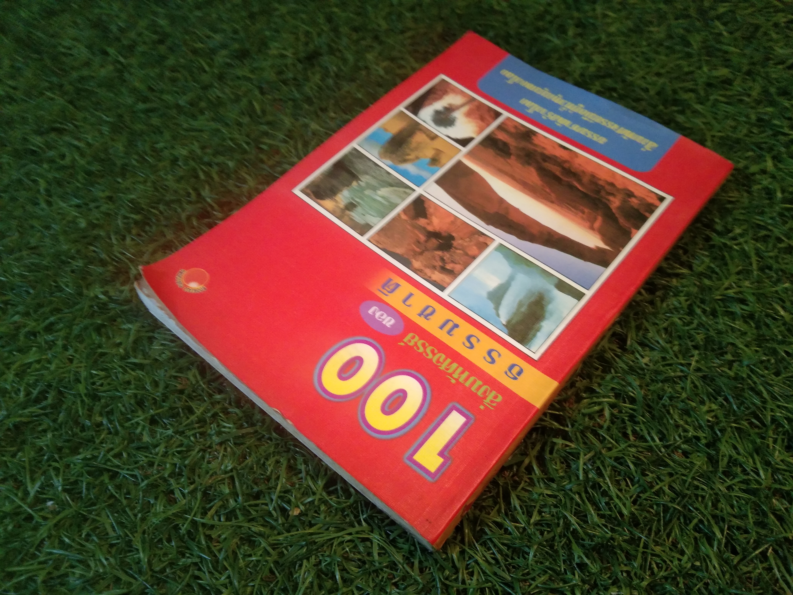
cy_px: 298
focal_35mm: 30
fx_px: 687
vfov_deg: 46.8
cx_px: 396
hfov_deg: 60.0
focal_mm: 3.65
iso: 527
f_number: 2.2
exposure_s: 1/25
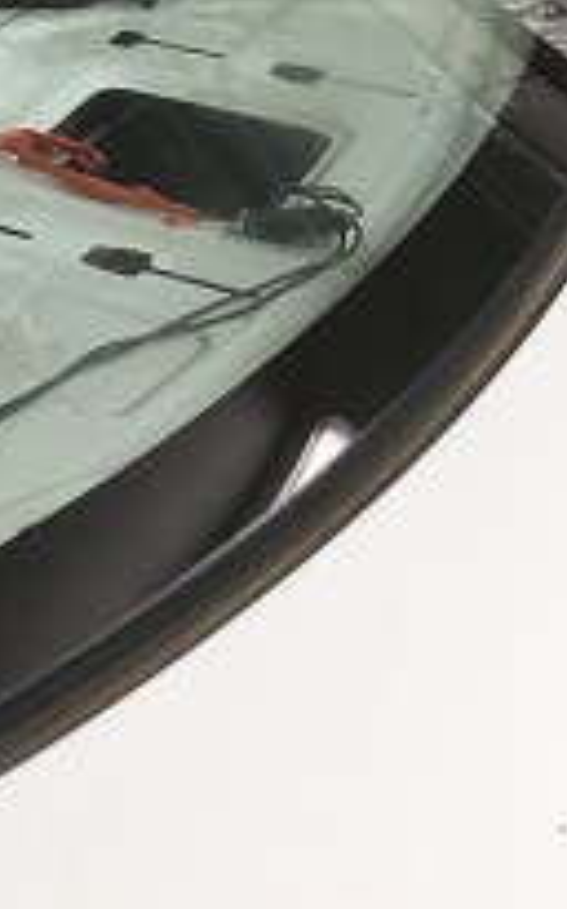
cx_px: -416
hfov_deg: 16.2
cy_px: 228
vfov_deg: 29.3
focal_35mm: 69
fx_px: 1707
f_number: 2.2
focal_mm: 4.15
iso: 40
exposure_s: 1/30
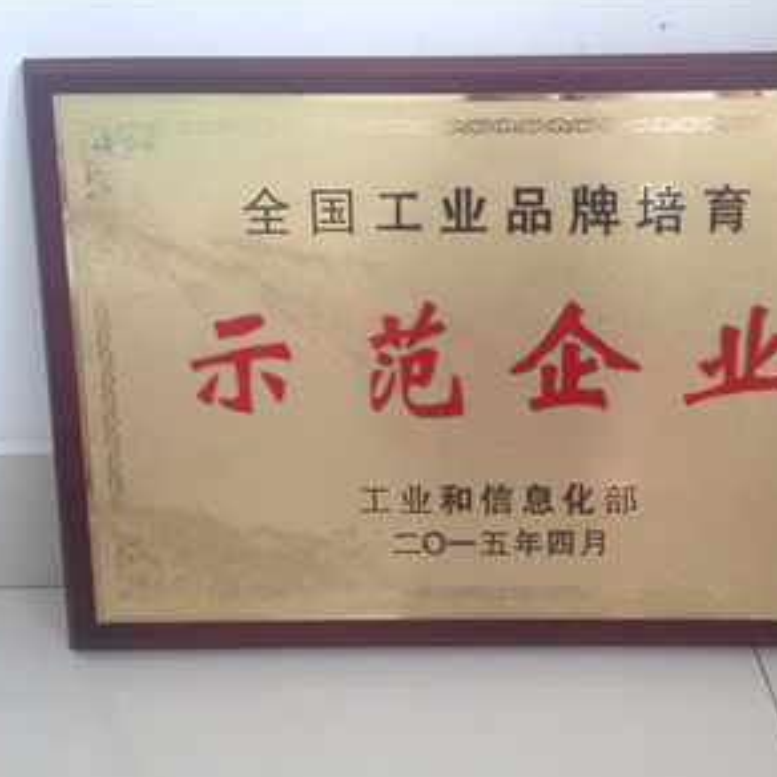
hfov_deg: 41.5
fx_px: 1016
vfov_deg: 41.9
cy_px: 388
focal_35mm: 40
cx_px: 495
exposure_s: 1/20
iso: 100
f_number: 2.4
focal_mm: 4.12
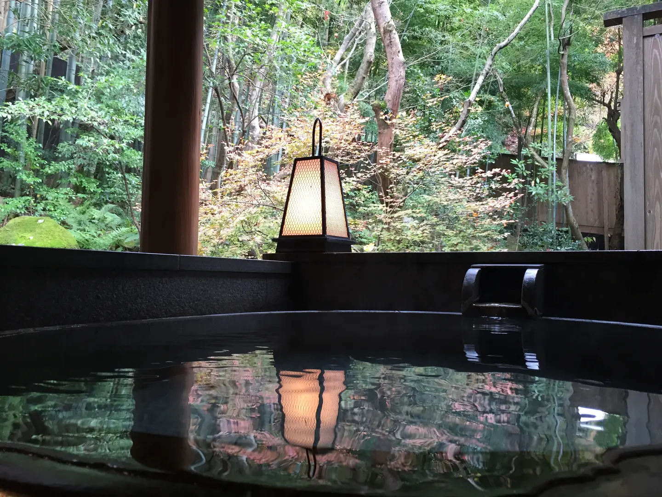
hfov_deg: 61.7
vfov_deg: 48.2
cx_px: 331
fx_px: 555
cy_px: 248
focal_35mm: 29
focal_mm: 4.15
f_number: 2.2
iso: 64
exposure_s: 1/30
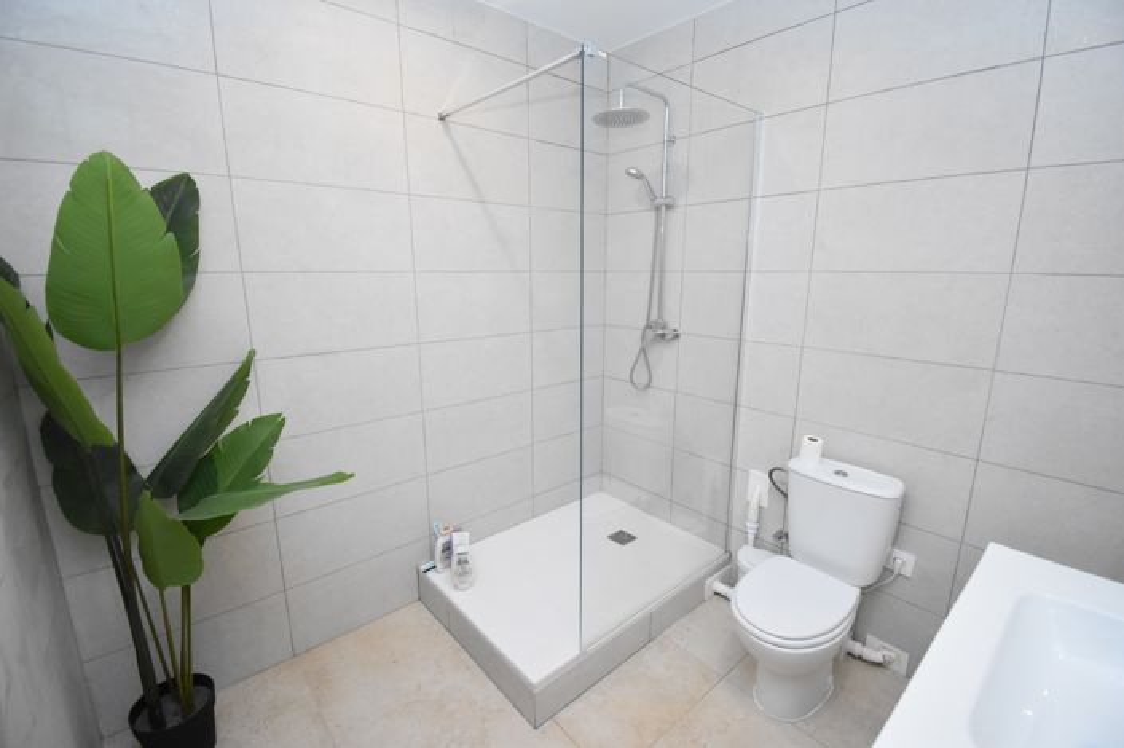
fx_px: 468
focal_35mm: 15
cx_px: 562
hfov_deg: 100.4
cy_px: 374
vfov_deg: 77.2
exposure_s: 1/125
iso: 2500
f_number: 4.5
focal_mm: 10
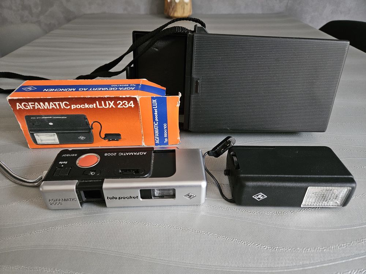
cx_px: 183
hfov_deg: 73.9
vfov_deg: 58.9
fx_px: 243
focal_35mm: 23
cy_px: 137
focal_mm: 5.4
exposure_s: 1/24
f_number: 1.8
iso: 640
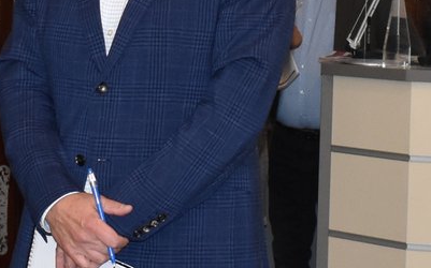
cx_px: 182
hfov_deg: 11.9
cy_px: 39
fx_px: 2061
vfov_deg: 7.4
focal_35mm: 176
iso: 1250
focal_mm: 23
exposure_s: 1/60
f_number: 3.8
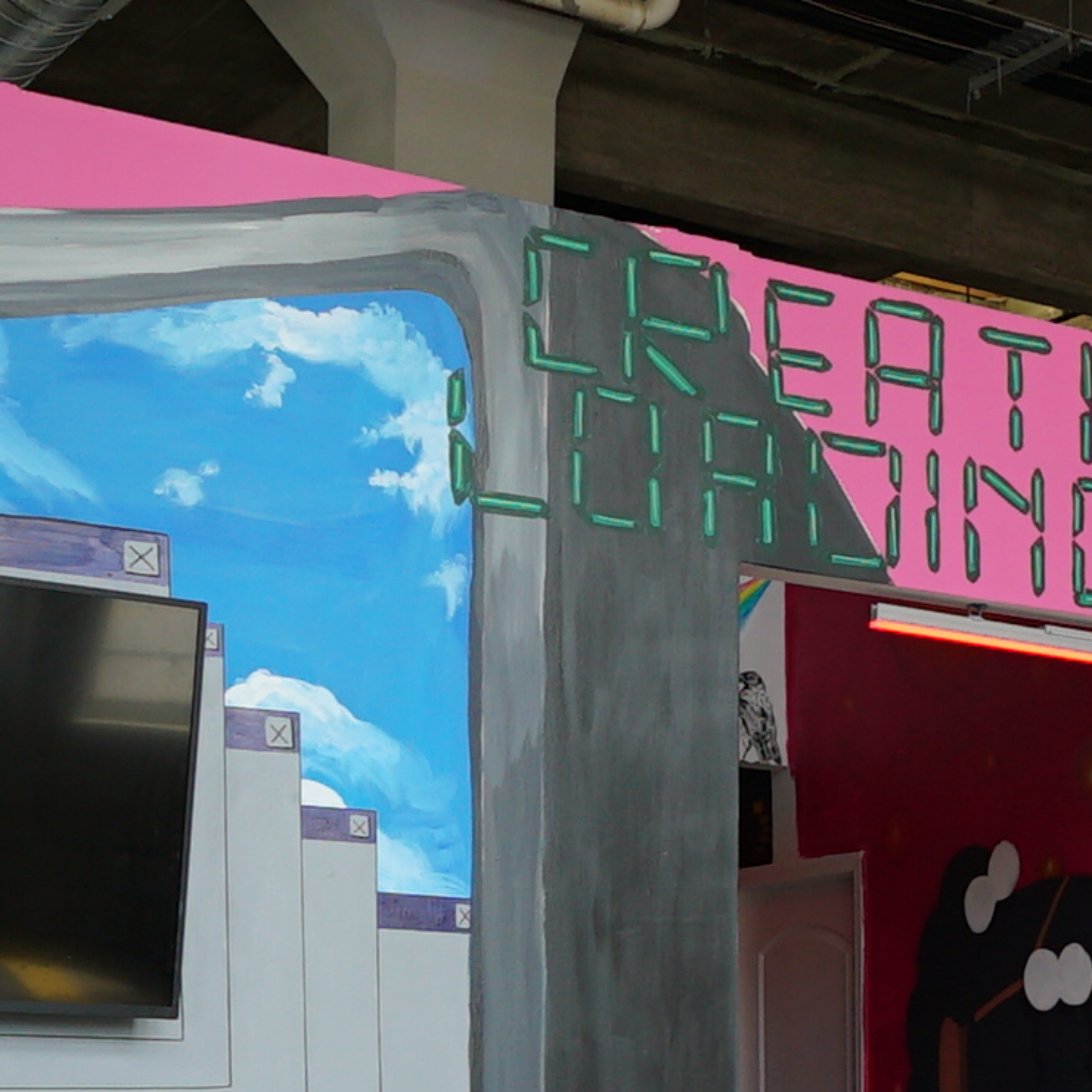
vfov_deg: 21.1
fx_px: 2784
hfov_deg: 20.1
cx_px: 1459
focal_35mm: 78
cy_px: 1195
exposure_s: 1/160
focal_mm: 16
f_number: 4
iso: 250
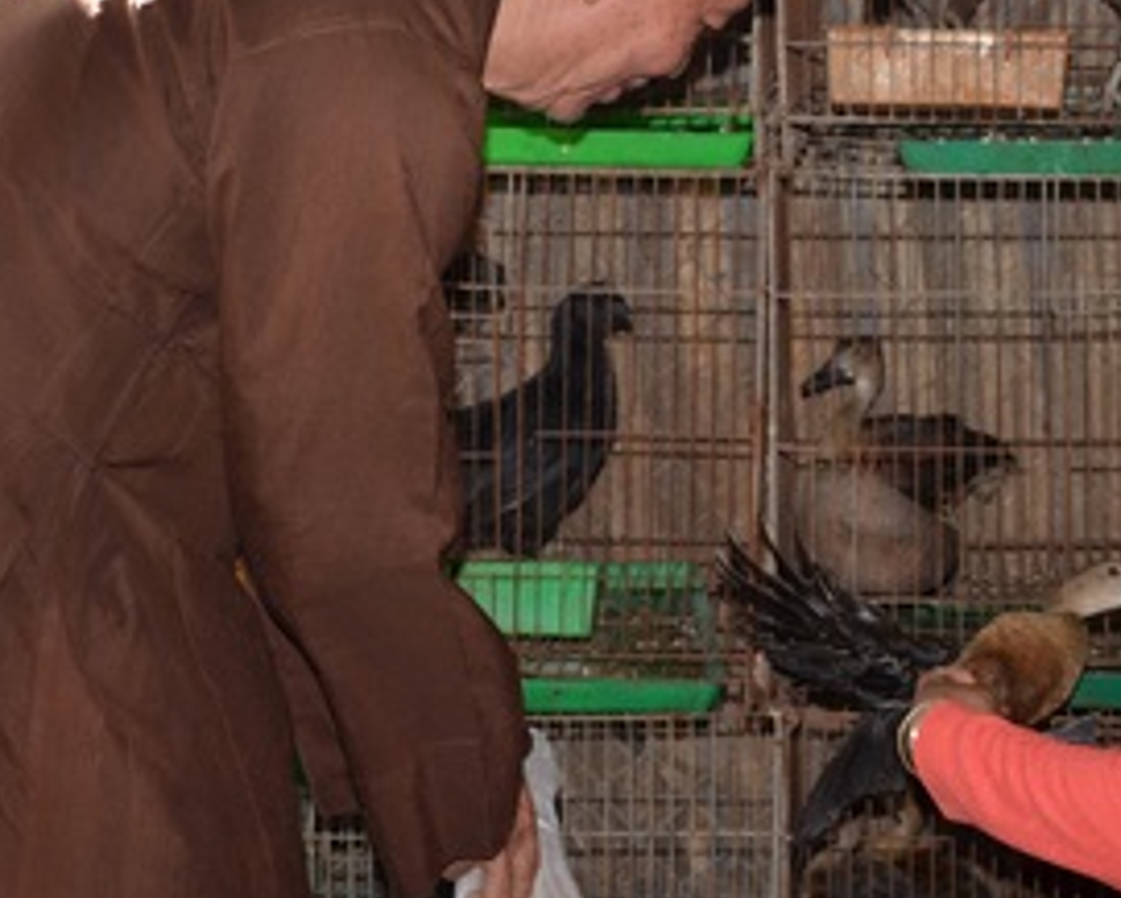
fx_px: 3584
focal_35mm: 108
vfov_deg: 14.2
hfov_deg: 17.6
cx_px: 918
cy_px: 238
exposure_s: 1/60
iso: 250
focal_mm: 32
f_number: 4.2
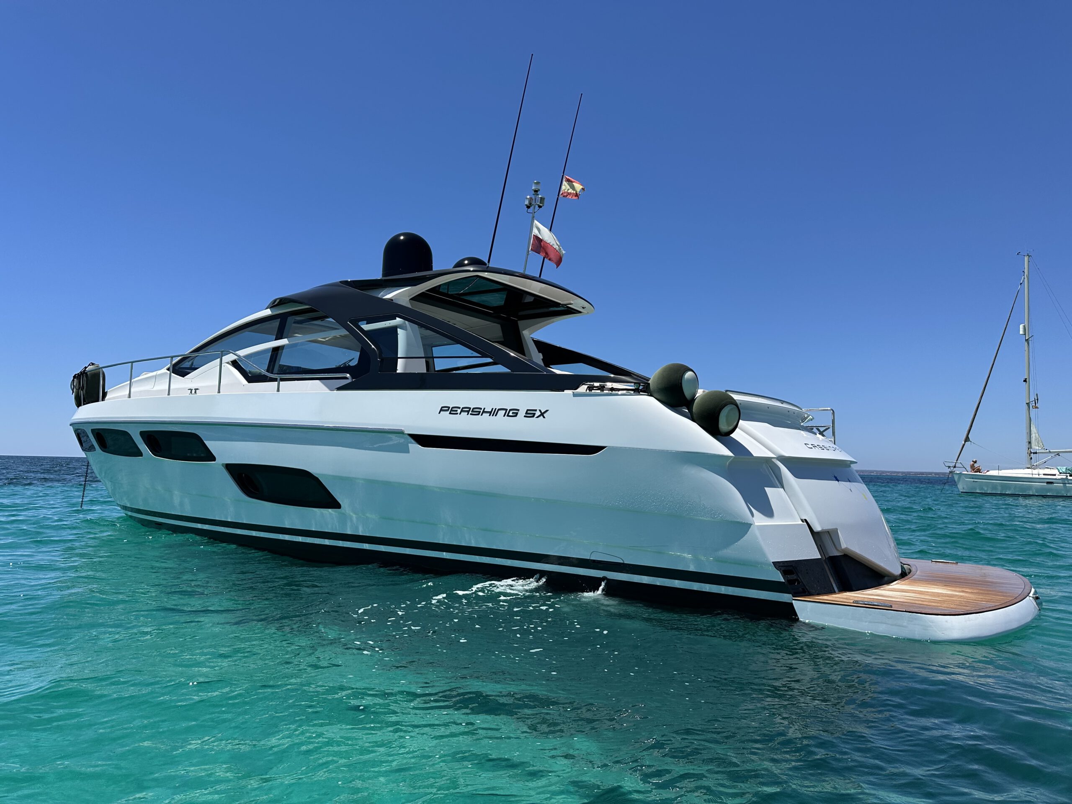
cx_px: 536
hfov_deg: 71.6
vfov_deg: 56.8
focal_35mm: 24
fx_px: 743
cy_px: 402
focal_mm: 6.86
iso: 80
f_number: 1.78
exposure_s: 1/6211
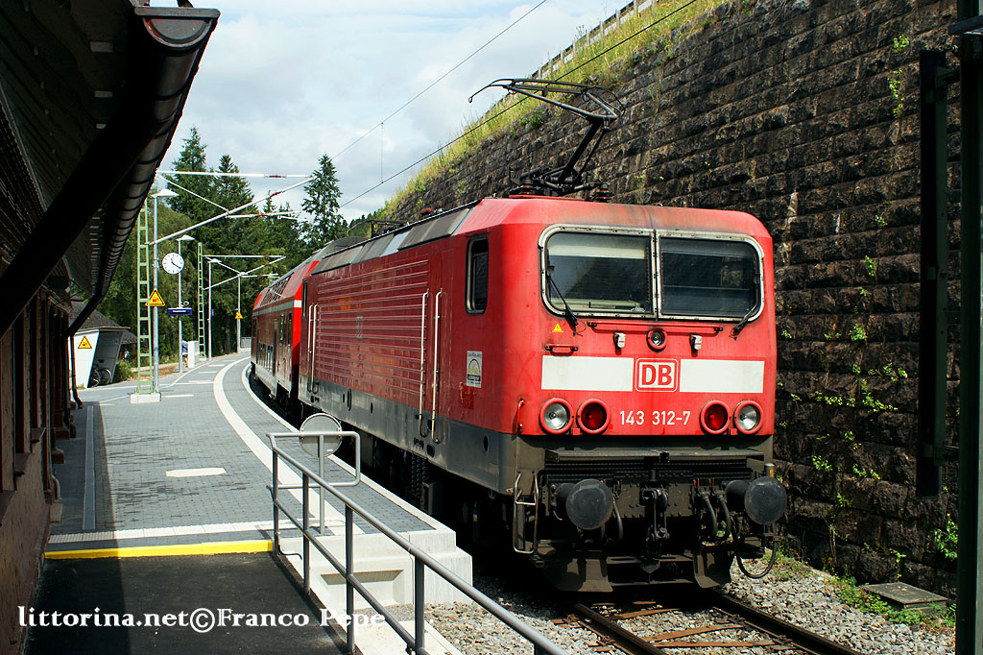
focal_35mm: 42
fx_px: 1146
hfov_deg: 46.4
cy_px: 328
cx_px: 492
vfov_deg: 31.9
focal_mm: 28
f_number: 10
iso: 200
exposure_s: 1/250
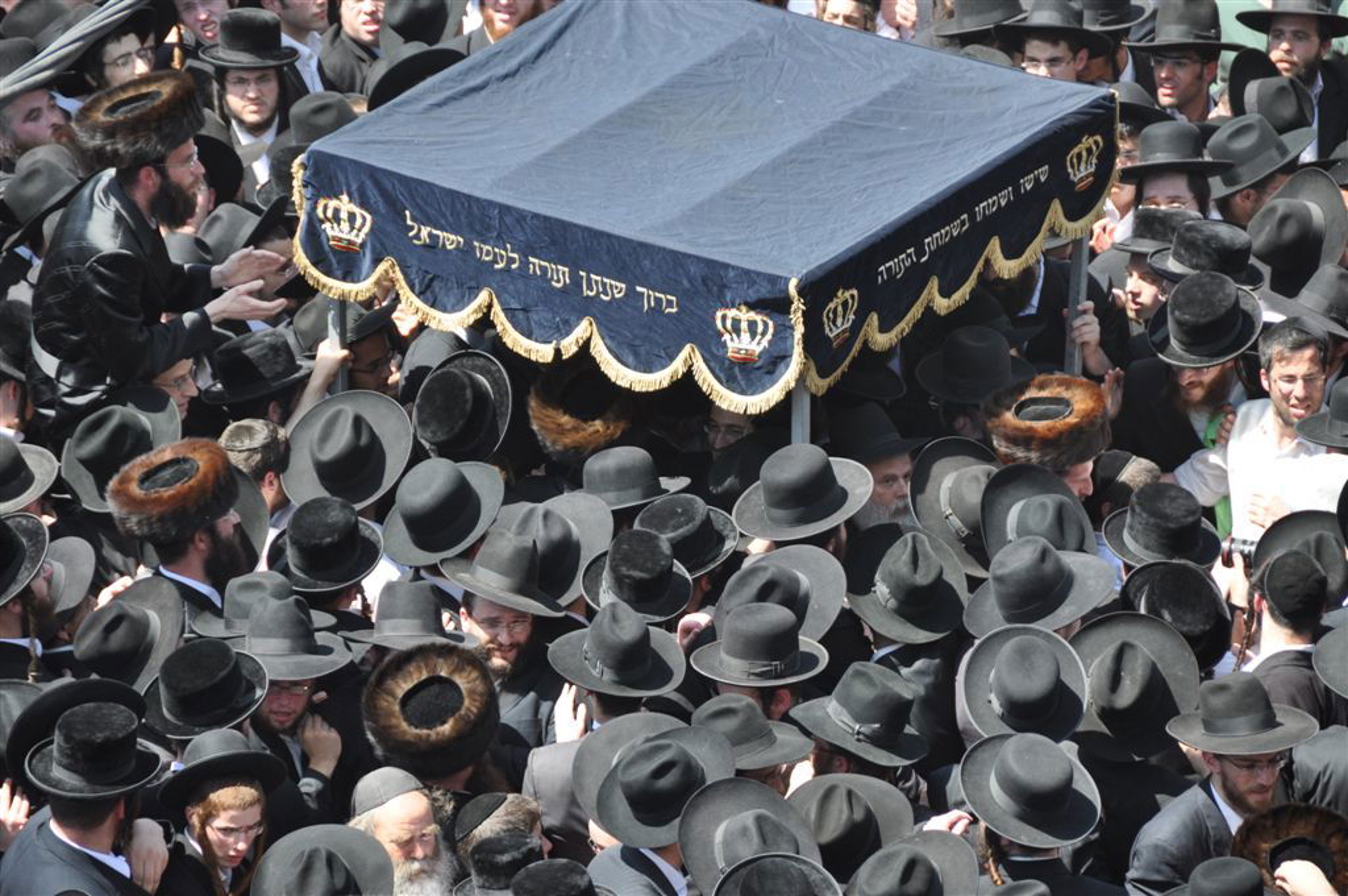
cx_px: 674
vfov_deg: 5.4
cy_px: 448
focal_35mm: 255
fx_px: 9536
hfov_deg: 8.1
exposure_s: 1/400
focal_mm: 170
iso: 400
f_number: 5.6
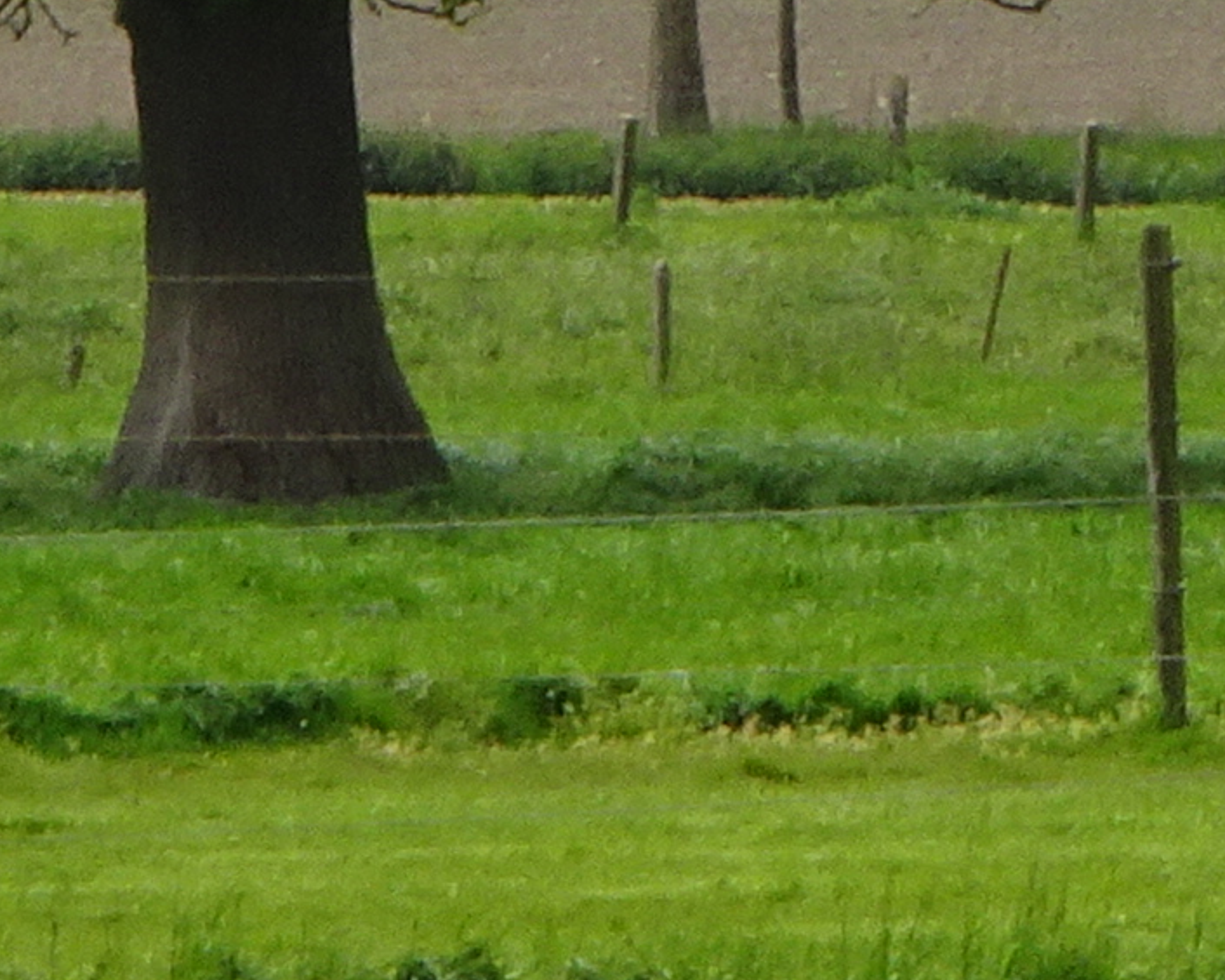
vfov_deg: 1.0
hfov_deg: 1.2
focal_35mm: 1572
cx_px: 1626
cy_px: -1826
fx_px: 56993
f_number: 6.3
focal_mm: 39.66
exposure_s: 1/250
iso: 80
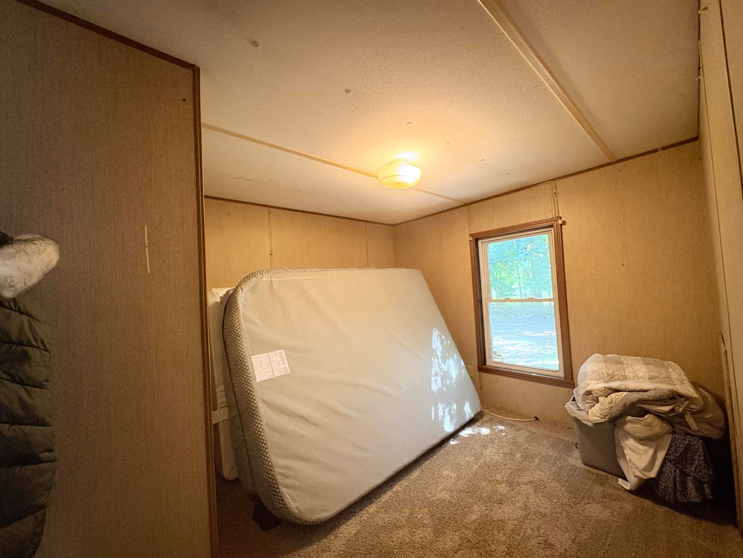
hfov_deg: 102.1
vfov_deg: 85.7
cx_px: 372
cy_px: 279
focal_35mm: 14
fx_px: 301
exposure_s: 1/60
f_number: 2.2
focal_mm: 2.22
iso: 500
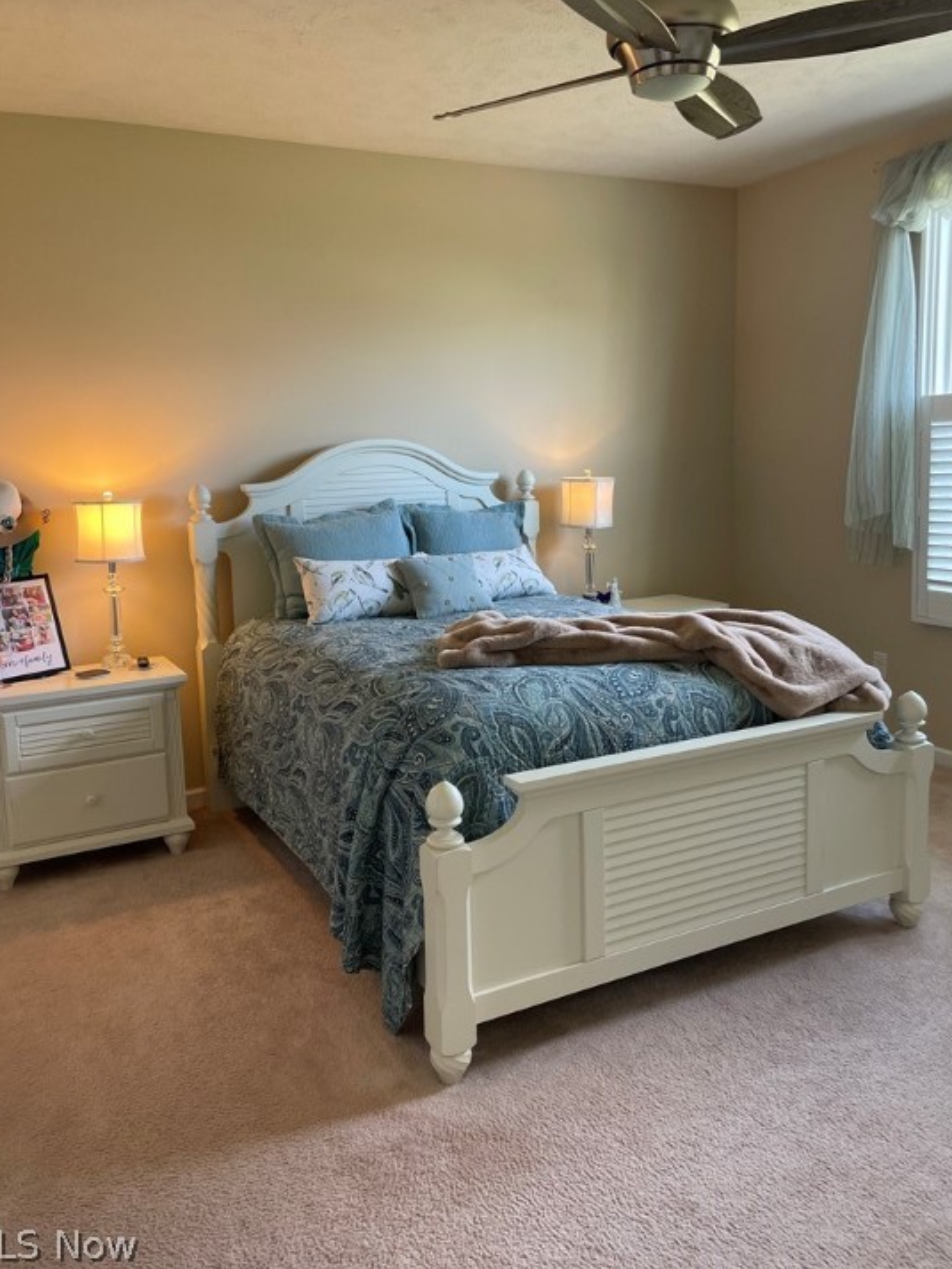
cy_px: 591
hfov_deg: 49.8
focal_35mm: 28
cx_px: 464
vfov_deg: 63.4
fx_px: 1026
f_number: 1.6
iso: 64
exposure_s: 1/60
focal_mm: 4.2
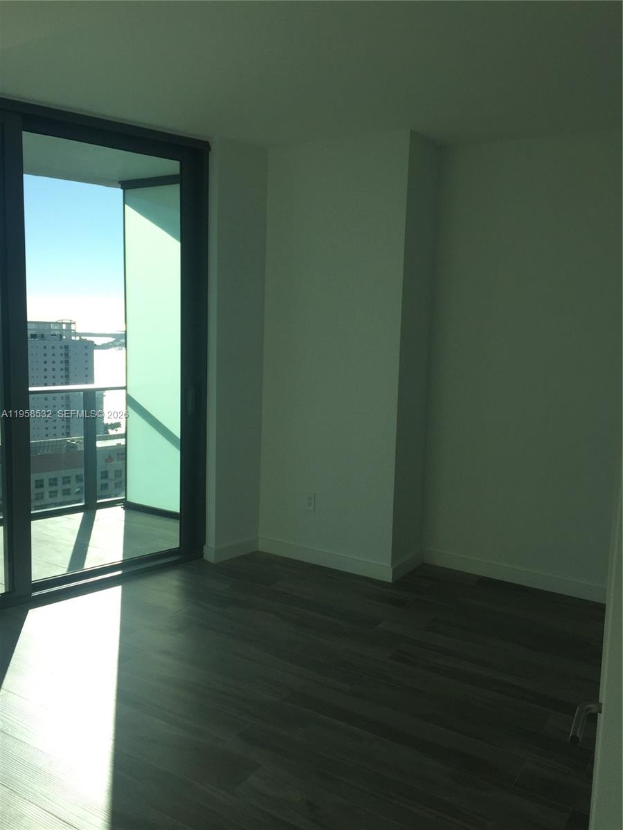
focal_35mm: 29
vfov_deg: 61.7
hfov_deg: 48.2
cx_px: 312
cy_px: 415
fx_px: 696
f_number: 2.2
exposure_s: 1/1980
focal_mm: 4.15
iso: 32
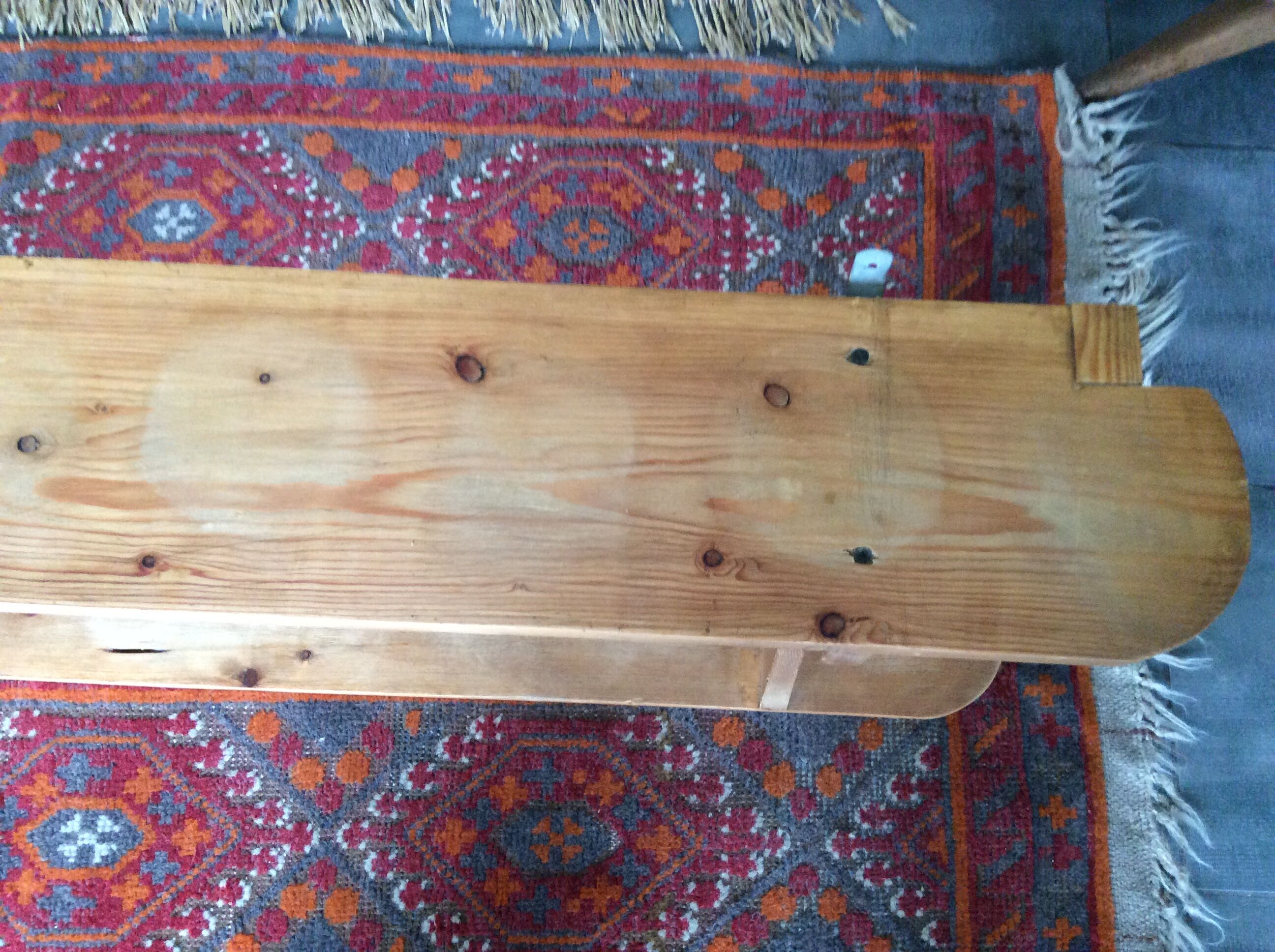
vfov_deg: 44.1
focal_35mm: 32
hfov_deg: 56.9
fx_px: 1177
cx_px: 638
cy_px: 476
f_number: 2.4
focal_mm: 3.3
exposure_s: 1/25
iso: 160
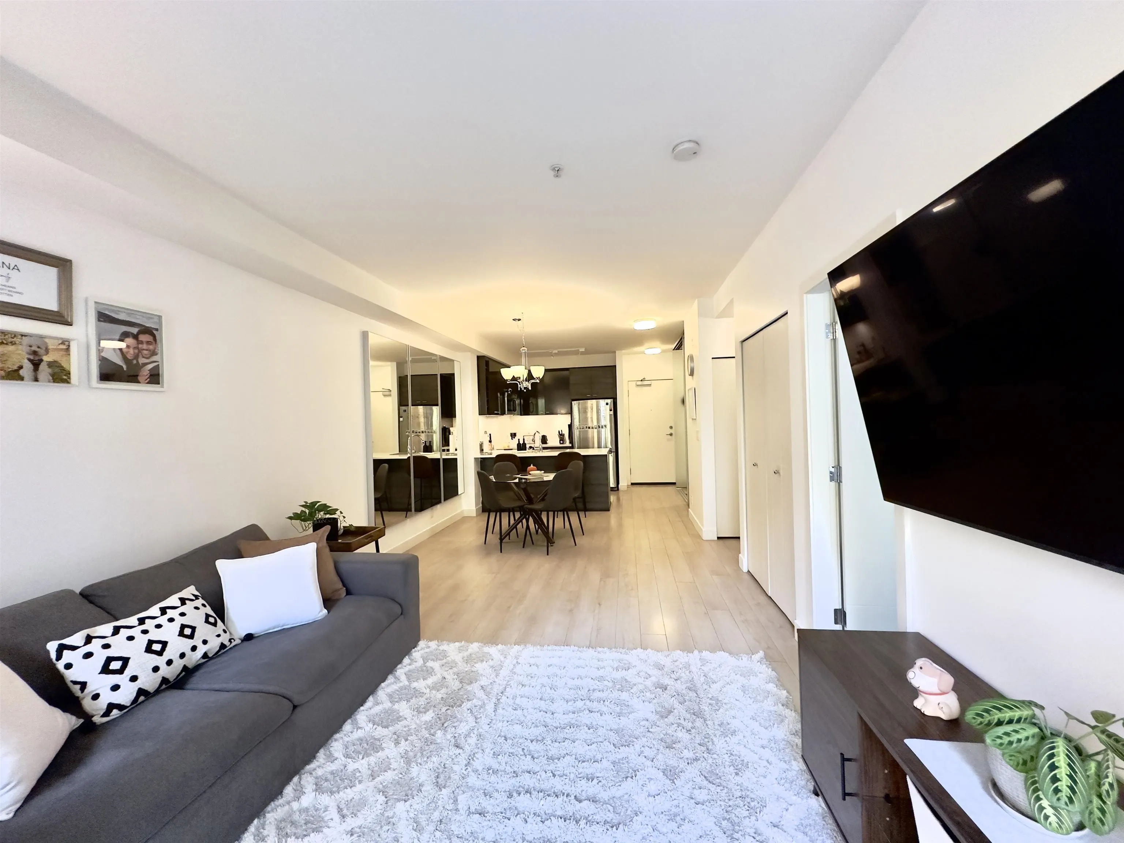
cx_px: 562
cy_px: 422
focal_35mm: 14
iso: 320
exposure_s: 1/120
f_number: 2.2
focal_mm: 2.22
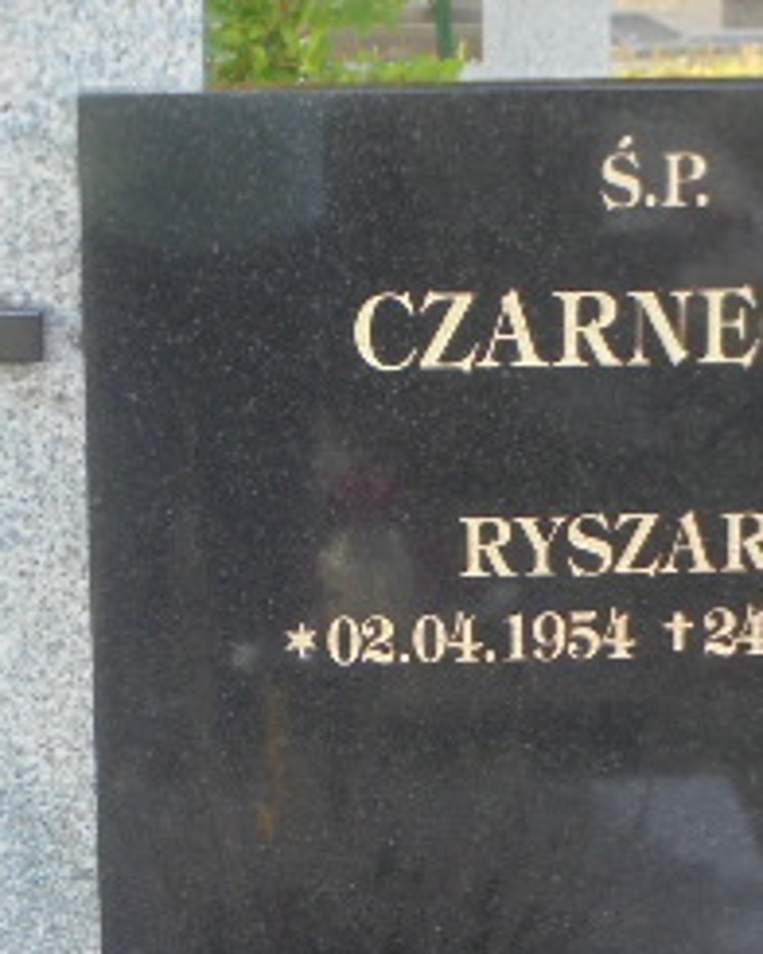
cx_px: 343
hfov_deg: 12.3
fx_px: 3528
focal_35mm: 125
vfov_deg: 15.3
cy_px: 689
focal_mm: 8.9
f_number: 4.8
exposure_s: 1/30
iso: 200
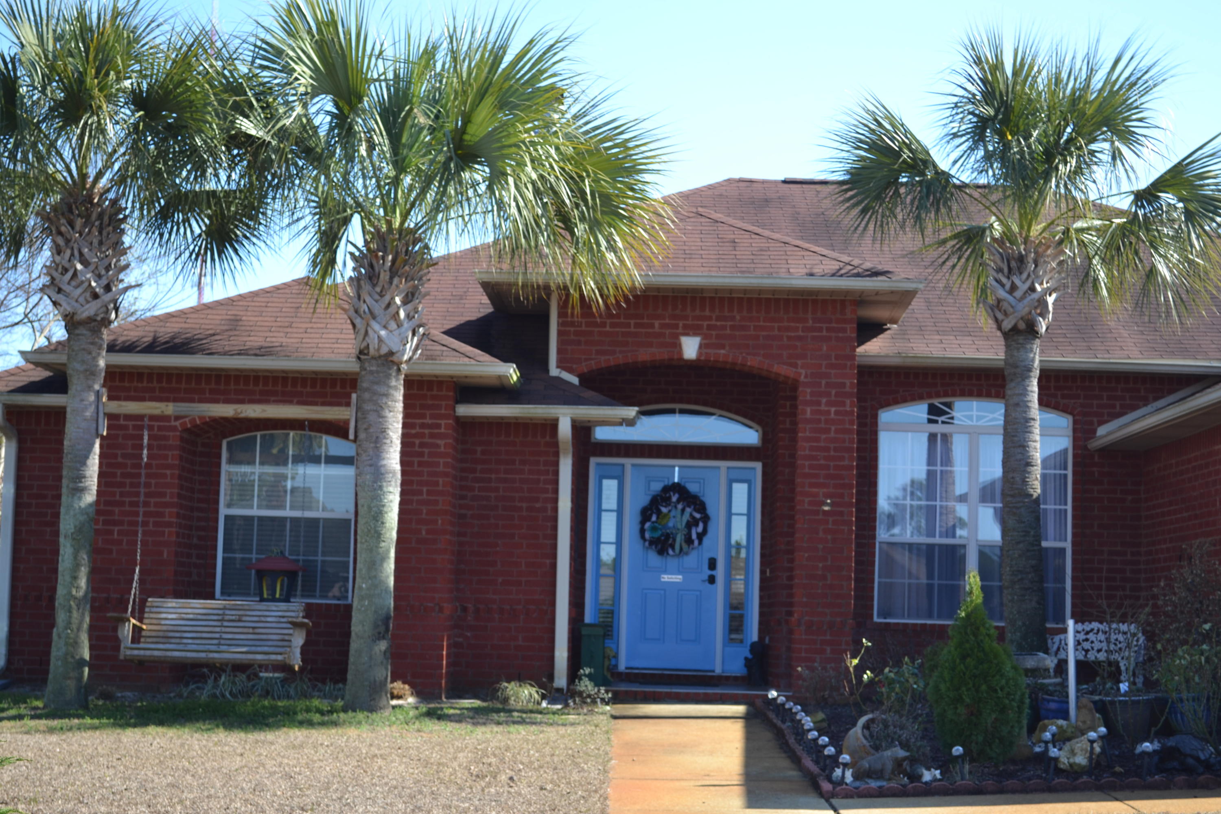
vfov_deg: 22.6
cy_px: 407
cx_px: 610
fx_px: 2035
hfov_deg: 33.4
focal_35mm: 60
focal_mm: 40
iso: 100
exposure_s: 1/160
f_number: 6.3
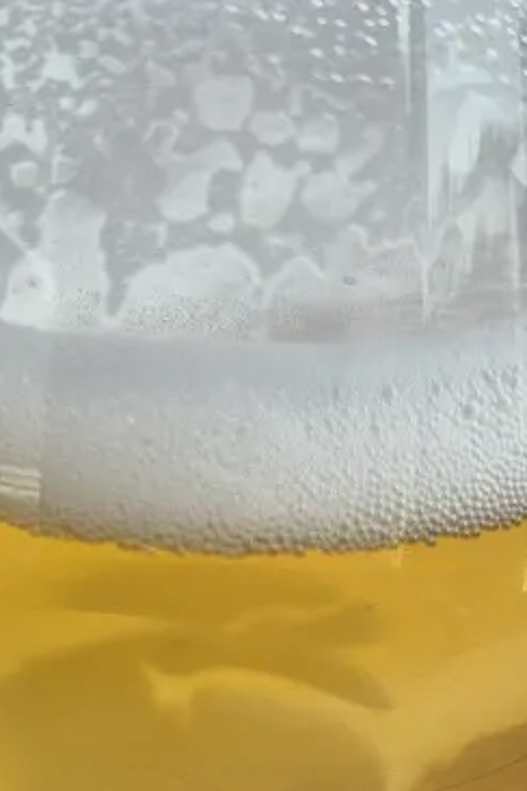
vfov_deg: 29.7
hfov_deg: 20.1
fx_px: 1471
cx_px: 127
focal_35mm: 67
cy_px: 566
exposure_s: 1/357
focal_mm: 5.4
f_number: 1.8
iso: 25
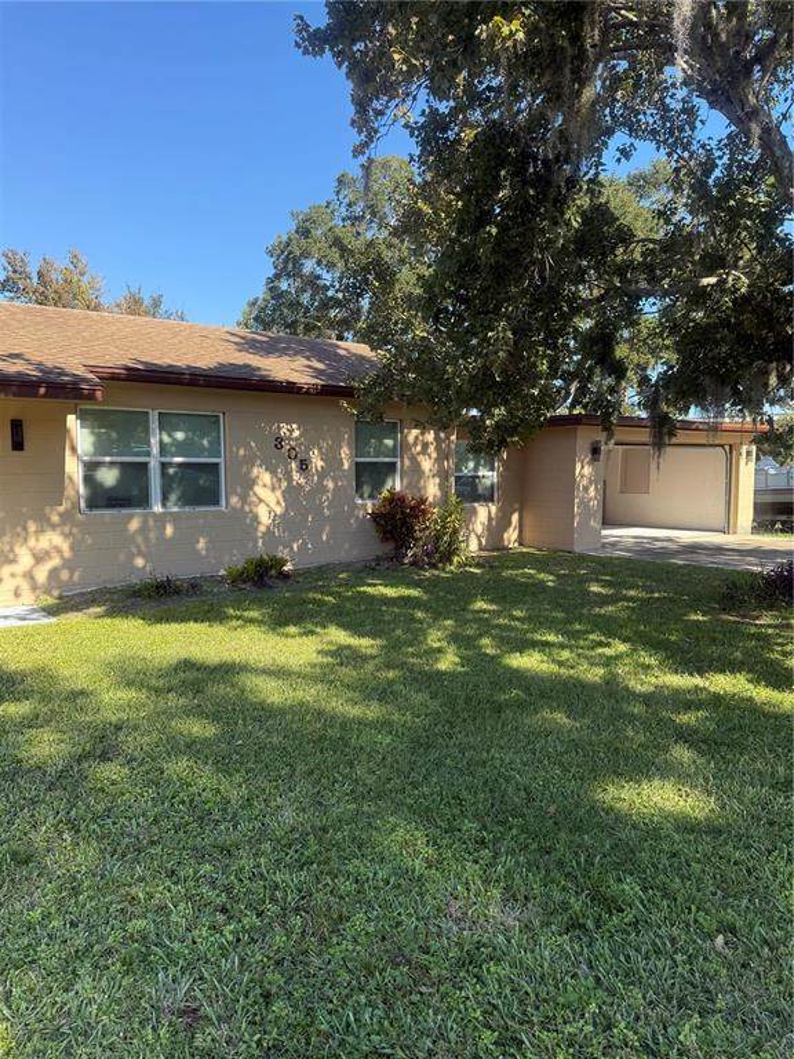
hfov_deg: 56.8
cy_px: 530
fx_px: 734
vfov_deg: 71.6
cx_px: 397
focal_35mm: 24
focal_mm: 6.76
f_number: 1.78
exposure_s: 1/1385
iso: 100
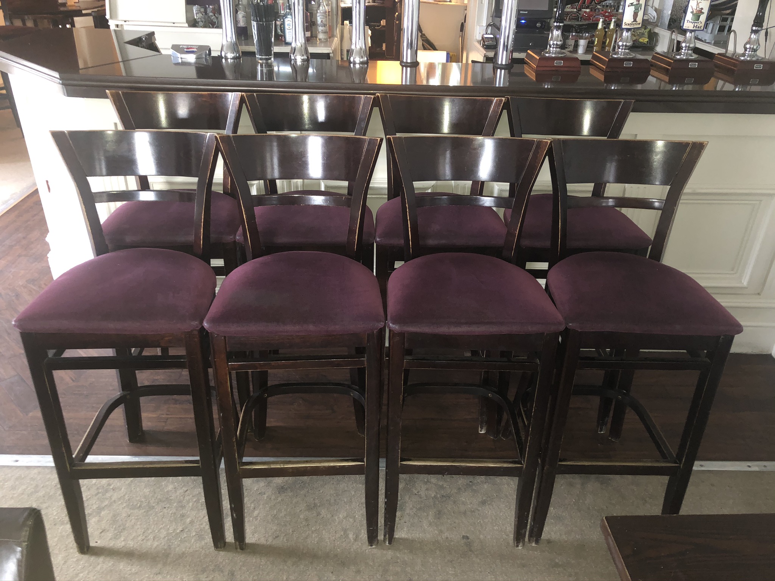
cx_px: 388
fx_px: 627
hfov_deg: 63.4
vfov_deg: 49.7
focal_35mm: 28
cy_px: 290
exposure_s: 1/4
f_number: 1.8
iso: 160
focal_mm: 4
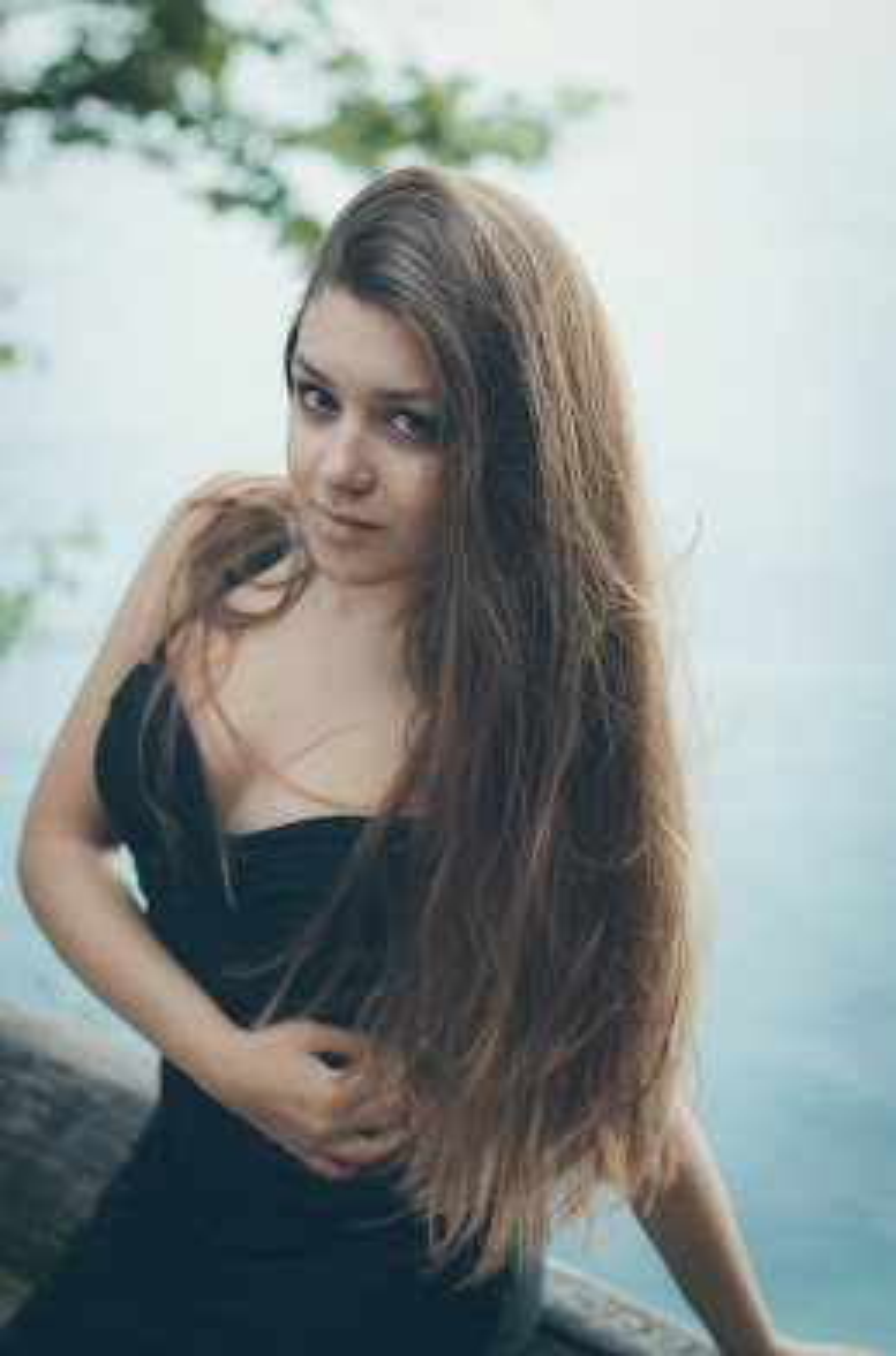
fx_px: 2817
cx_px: 448
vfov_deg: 27.1
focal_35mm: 75
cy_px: 678
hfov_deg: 18.1
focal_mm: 50
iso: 250
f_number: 2.2
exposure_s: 1/400
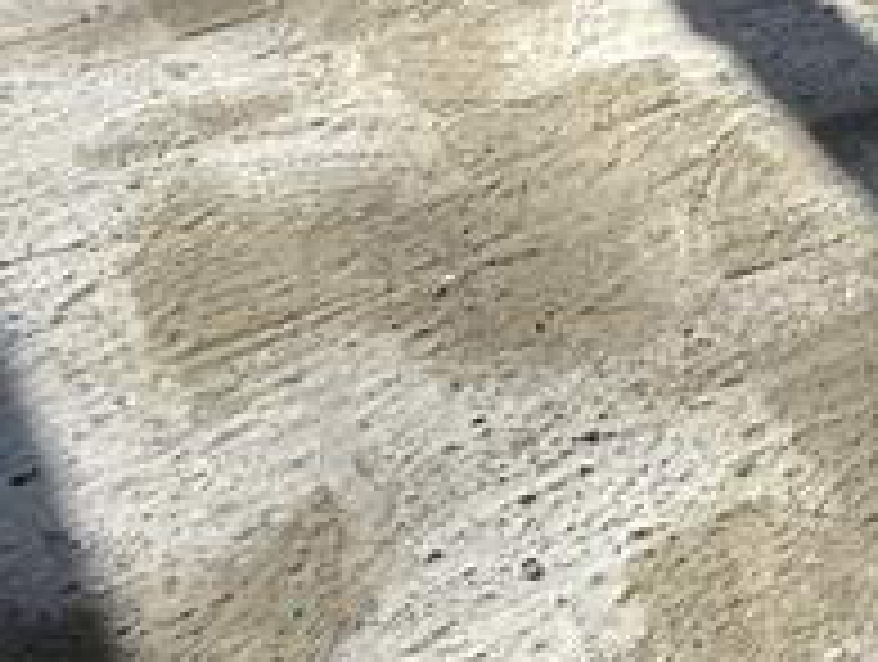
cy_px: -977
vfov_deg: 12.8
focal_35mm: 86
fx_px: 2185
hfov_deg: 17.3
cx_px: 1688
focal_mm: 2.22
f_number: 2.2
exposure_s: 1/1087
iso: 50
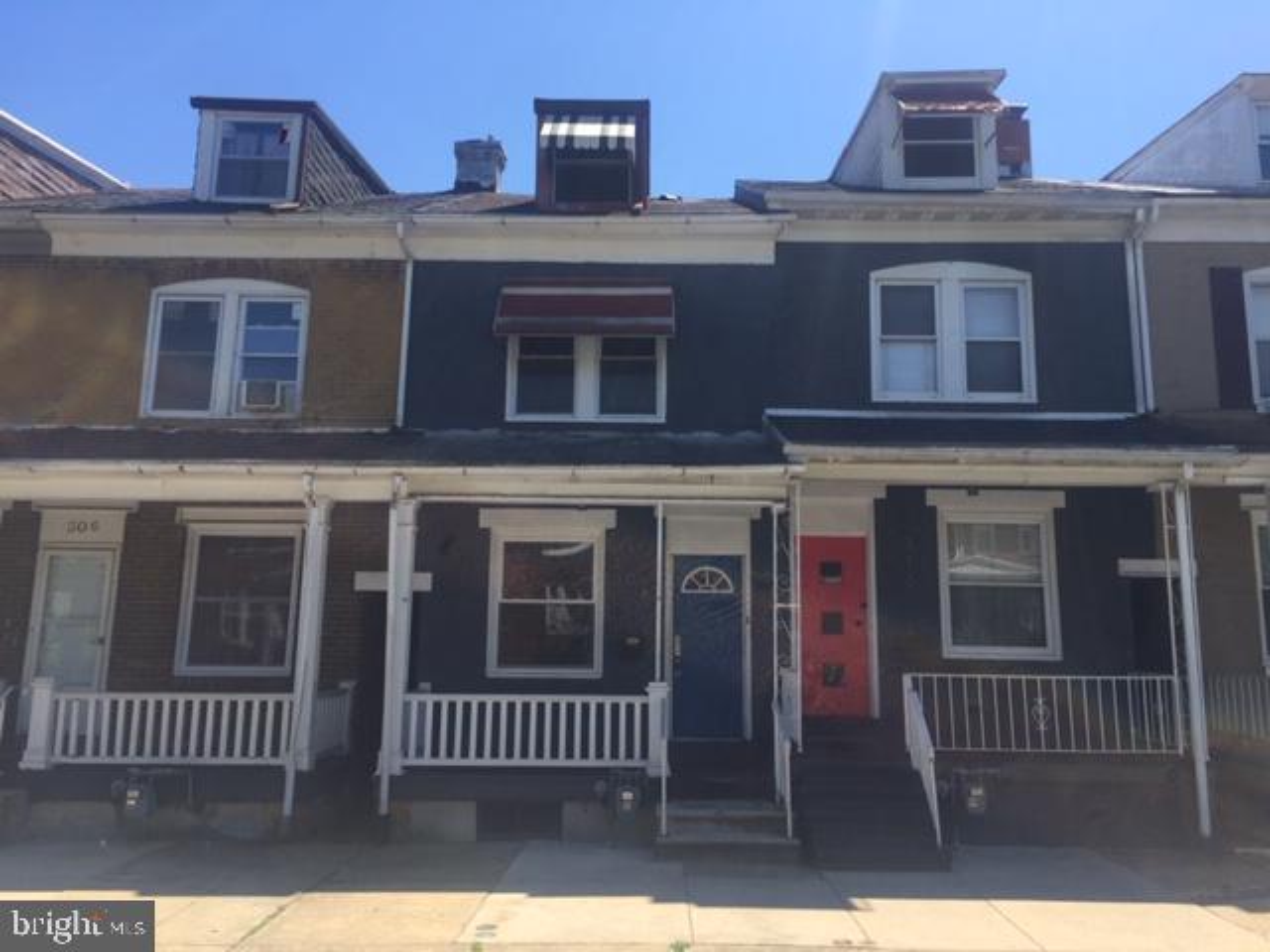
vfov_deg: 48.2
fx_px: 1064
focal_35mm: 29
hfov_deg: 61.7
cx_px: 635
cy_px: 476
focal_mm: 4.15
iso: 32
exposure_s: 1/1364
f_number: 2.2
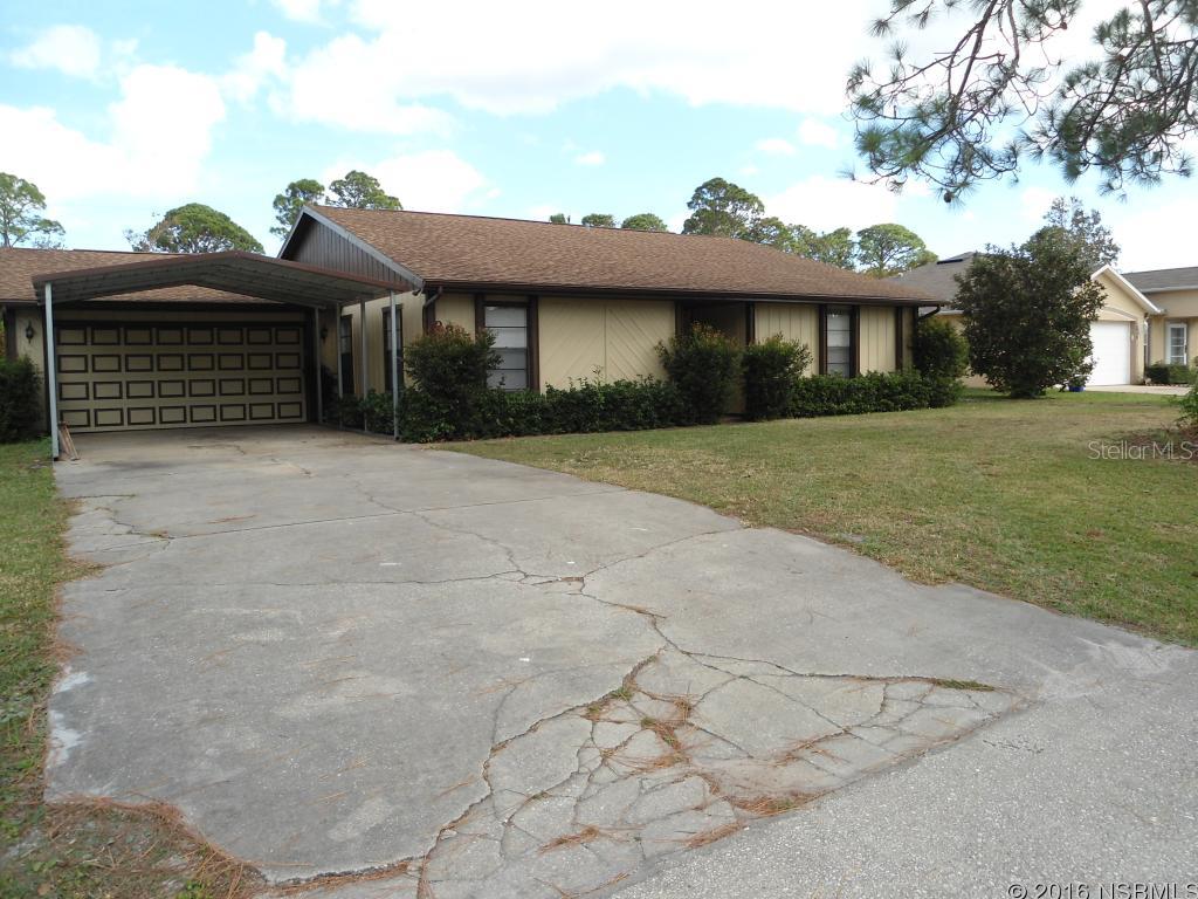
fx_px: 900
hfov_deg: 67.3
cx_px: 599
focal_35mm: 26
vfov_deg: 53.1
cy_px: 450
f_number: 2.8
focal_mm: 4.7
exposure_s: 1/400
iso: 80
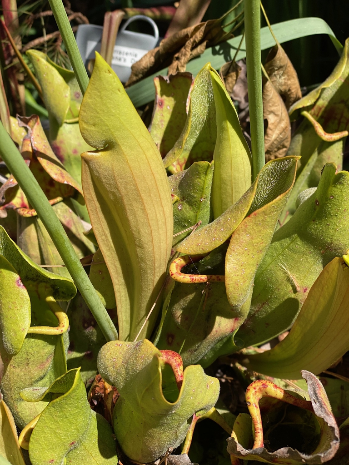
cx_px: 174
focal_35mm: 52
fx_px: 699
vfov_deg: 36.8
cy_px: 232
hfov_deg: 28.0
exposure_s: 1/1332
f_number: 2
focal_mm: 6
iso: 20
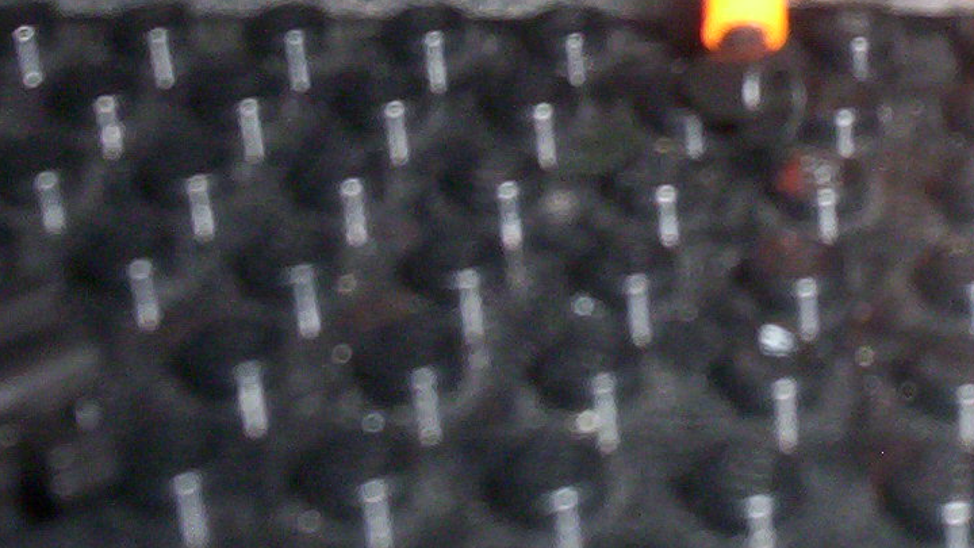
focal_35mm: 94
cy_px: -89
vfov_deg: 12.6
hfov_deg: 22.0
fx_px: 2428
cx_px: 927
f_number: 4.5
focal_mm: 4.99
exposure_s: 1/60
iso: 140
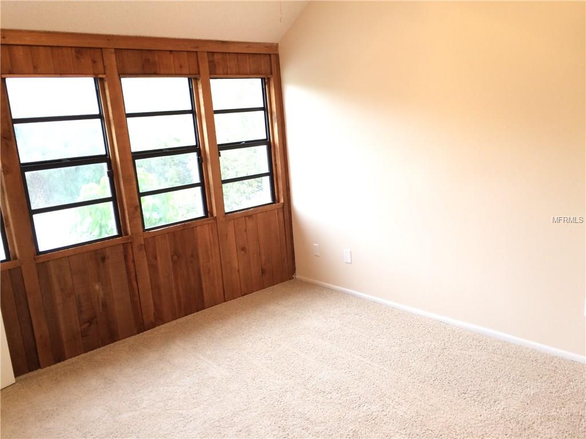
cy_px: 220
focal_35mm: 29
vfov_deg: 48.2
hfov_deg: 61.7
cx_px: 293
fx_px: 491
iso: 100
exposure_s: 1/30
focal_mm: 4.15
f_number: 2.2
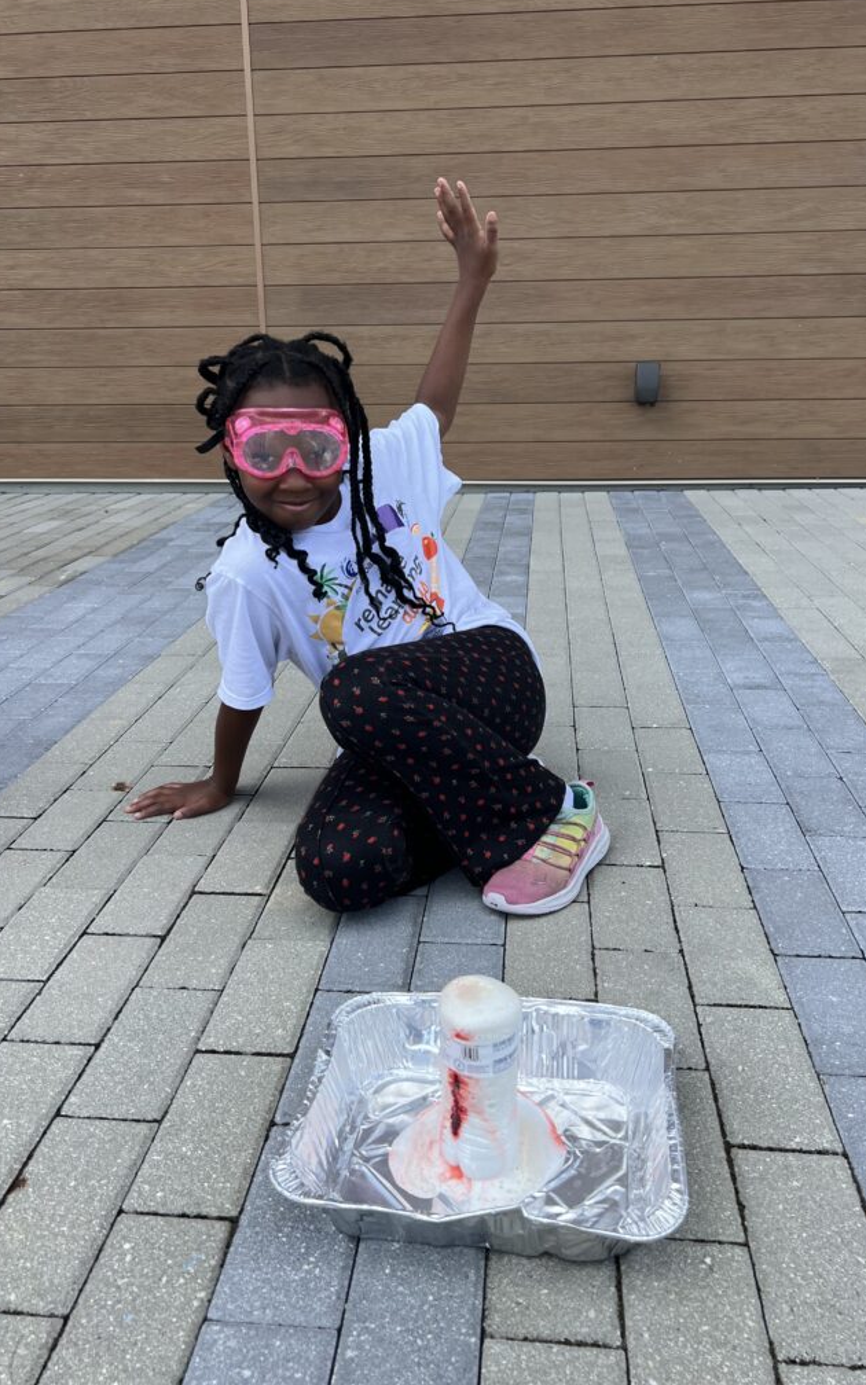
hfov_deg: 44.5
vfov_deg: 66.5
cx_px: 447
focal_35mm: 28
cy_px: 683
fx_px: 1057
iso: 50
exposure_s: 1/1252
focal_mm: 5.7
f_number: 1.5
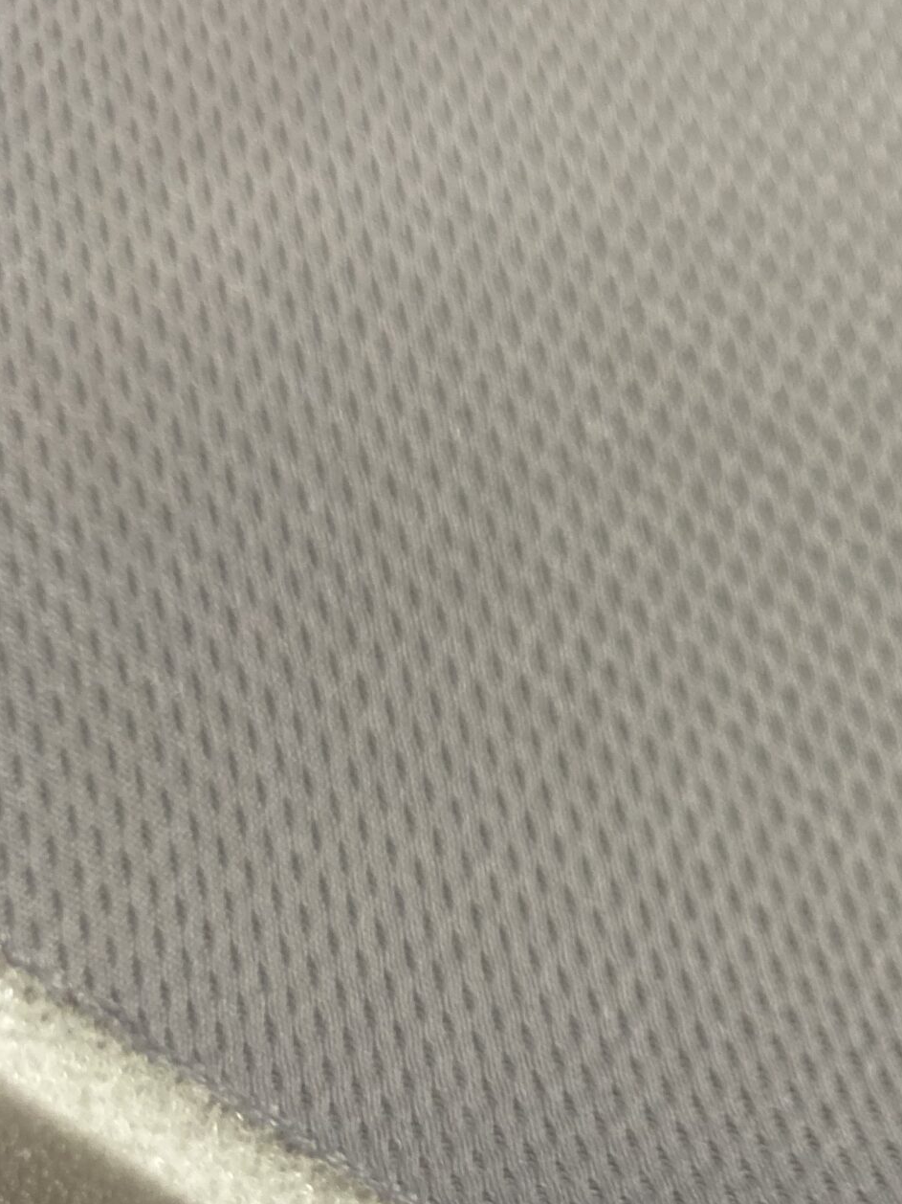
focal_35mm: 57
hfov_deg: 24.8
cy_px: 792
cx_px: 839
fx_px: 1981
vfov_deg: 33.5
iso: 100
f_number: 1.8
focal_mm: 3.99
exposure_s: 1/50
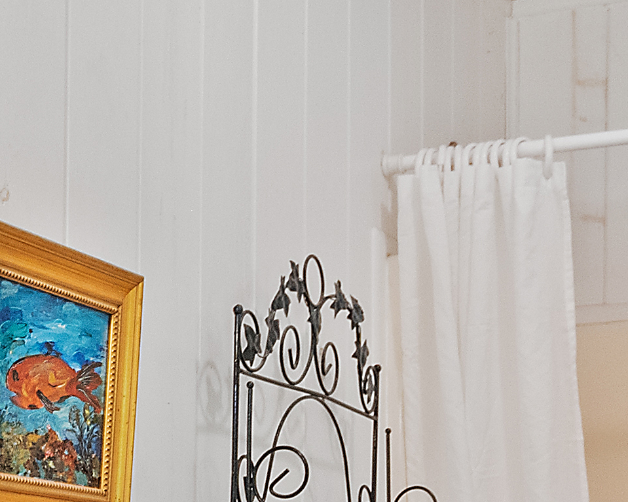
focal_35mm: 95
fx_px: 1766
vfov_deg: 15.2
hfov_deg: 19.6
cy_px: 706
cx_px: 14
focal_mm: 9
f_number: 5.6
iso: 400
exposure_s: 1/10
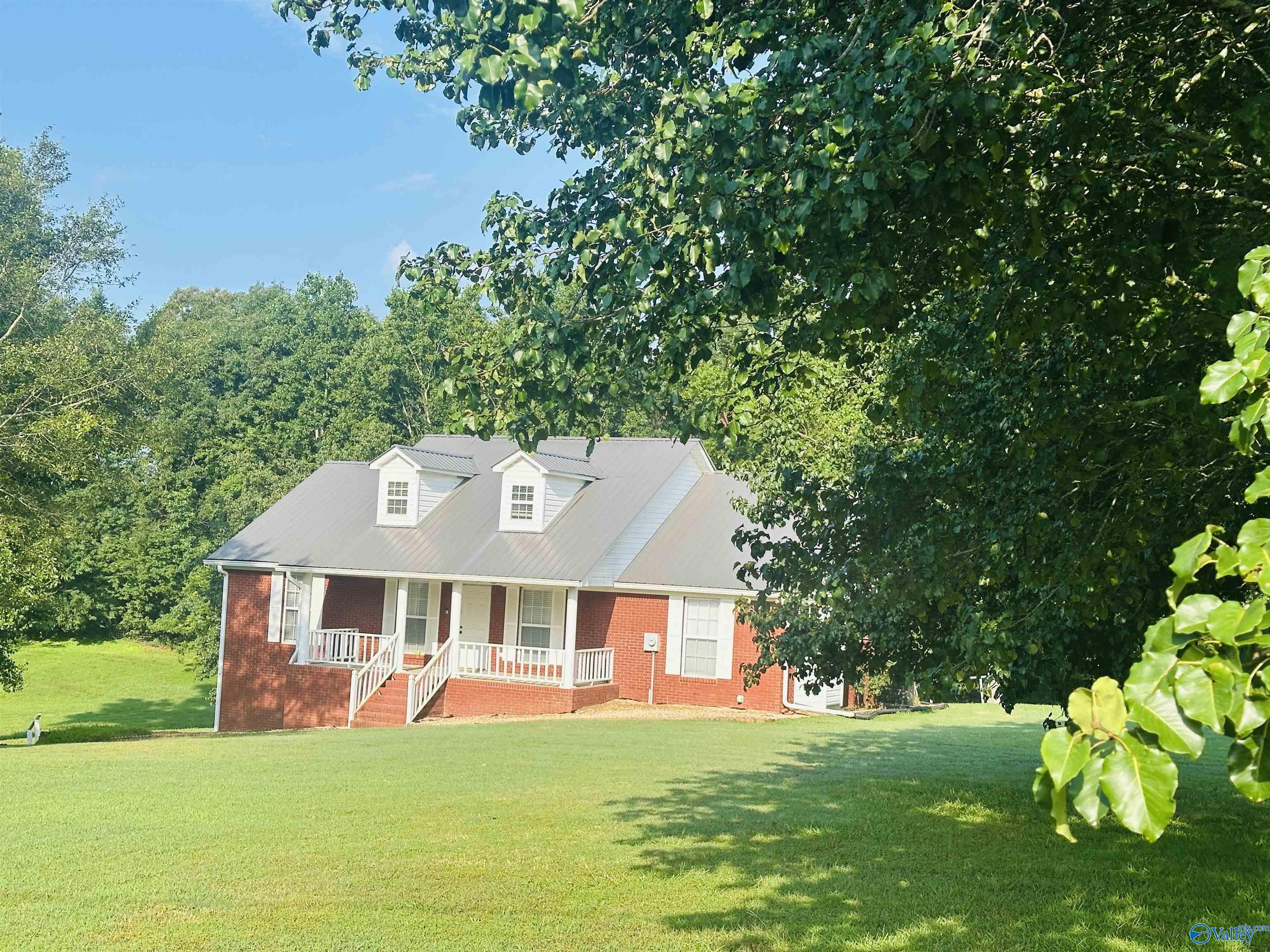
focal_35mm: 48
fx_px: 1761
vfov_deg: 30.3
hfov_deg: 39.7
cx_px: 635
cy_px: 476
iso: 64
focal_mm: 6.86
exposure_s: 1/2304
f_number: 1.78
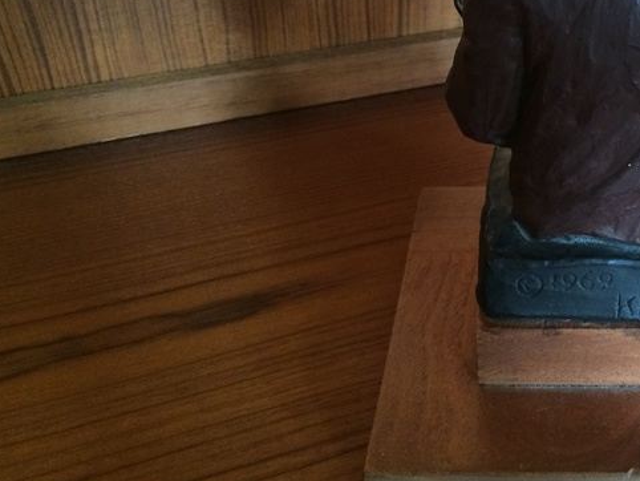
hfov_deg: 33.0
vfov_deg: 25.6
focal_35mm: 56
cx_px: 546
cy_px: 91
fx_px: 1036
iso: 250
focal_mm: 4.12
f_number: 2.2
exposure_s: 1/30
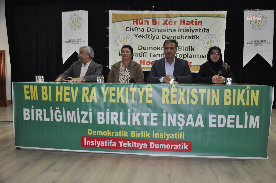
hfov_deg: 57.3
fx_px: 253
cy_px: 92
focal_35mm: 33
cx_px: 138
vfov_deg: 39.9
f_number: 3.8
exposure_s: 1/60
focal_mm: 22
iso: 800
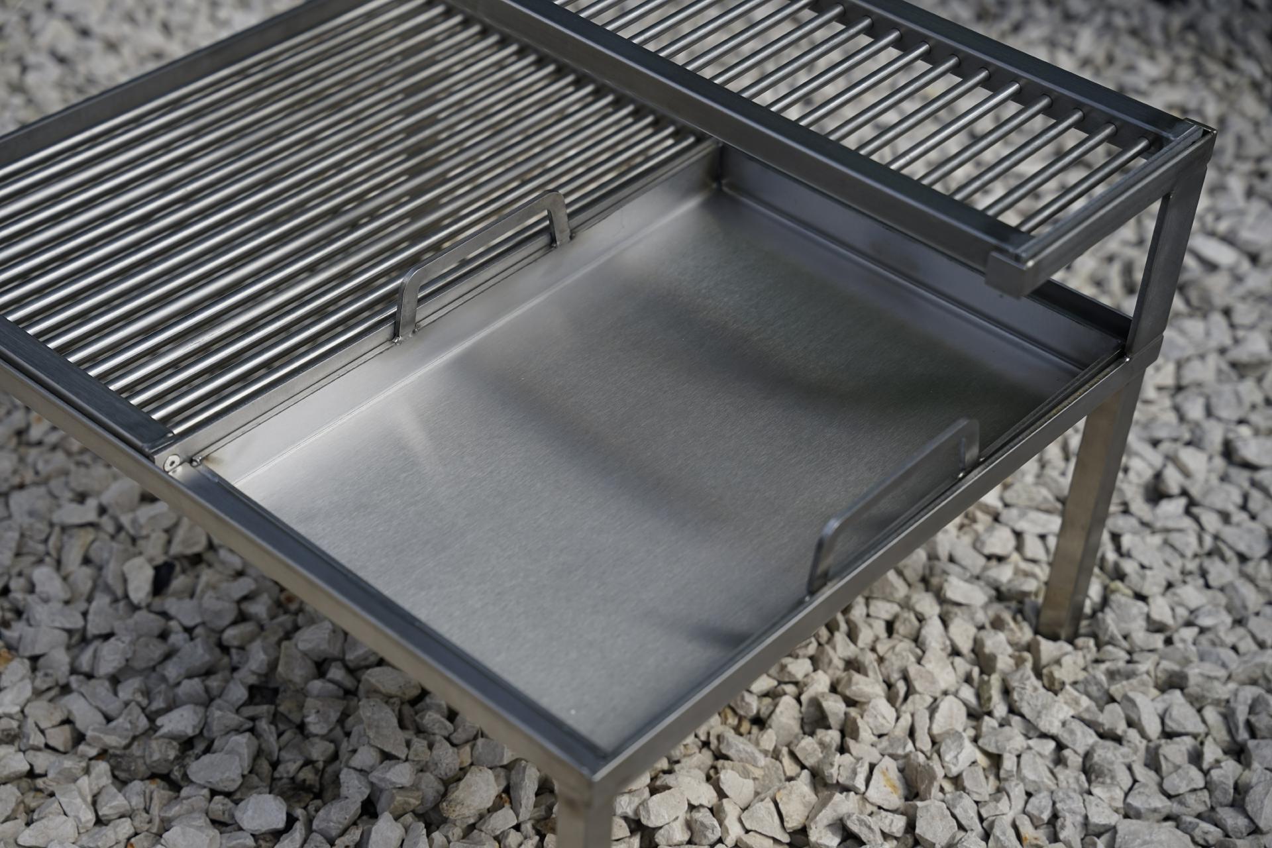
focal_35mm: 60
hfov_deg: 33.5
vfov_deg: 22.7
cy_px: 424
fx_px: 2116
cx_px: 636
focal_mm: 59.9
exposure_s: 1/1000
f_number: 3.5
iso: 100
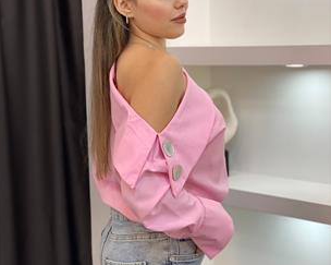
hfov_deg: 27.5
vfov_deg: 22.2
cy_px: 136
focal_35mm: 69
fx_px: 676
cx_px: 166
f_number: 2
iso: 64
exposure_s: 1/100
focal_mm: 6
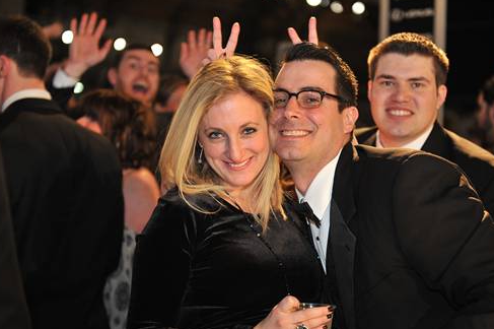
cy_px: 180
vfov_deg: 17.2
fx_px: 1083
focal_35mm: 79
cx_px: 265
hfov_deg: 25.7
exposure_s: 1/100
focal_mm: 70
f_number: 2.8
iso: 1250
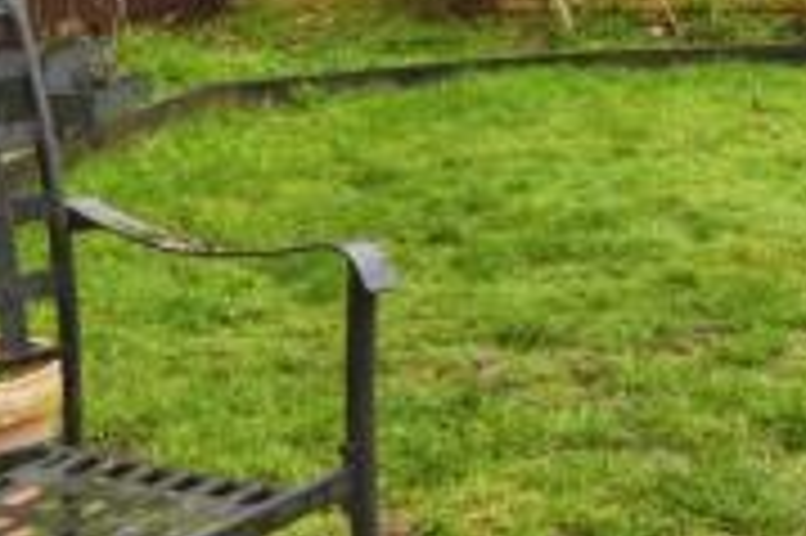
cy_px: -83
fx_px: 1924
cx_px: 838
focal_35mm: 86
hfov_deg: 22.6
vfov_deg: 15.4
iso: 800
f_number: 8
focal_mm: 15
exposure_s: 1/200
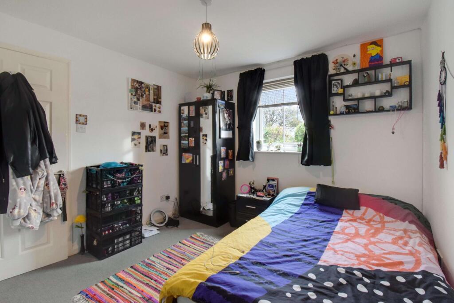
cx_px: 227
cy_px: 152
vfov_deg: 77.3
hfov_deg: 100.4
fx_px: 189
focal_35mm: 15
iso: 1600
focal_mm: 10
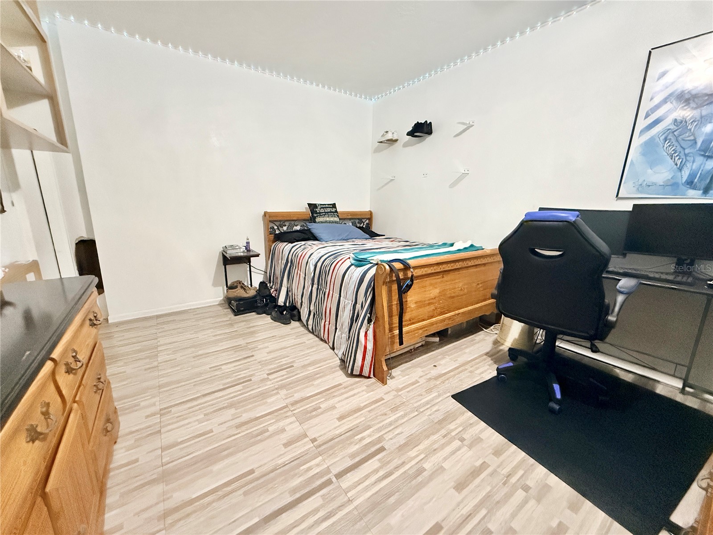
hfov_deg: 102.1
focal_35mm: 14
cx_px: 356
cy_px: 268
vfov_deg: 85.7
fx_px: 288
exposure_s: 1/60
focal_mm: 2.22
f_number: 2.2
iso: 1250
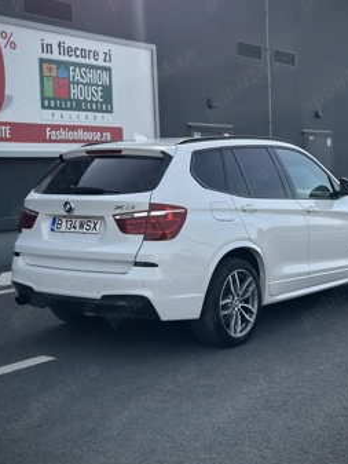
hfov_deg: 25.6
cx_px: 199
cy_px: 209
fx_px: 764
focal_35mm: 57
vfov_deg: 33.7
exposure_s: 1/4184
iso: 100
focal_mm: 6.86
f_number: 1.78
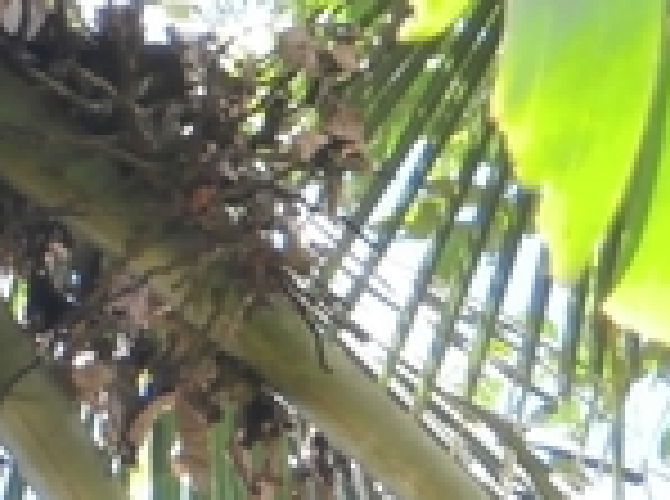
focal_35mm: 553
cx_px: -279
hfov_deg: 3.6
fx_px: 10678
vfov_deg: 2.7
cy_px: -149
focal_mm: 24.17
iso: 160
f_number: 5.7
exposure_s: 1/80
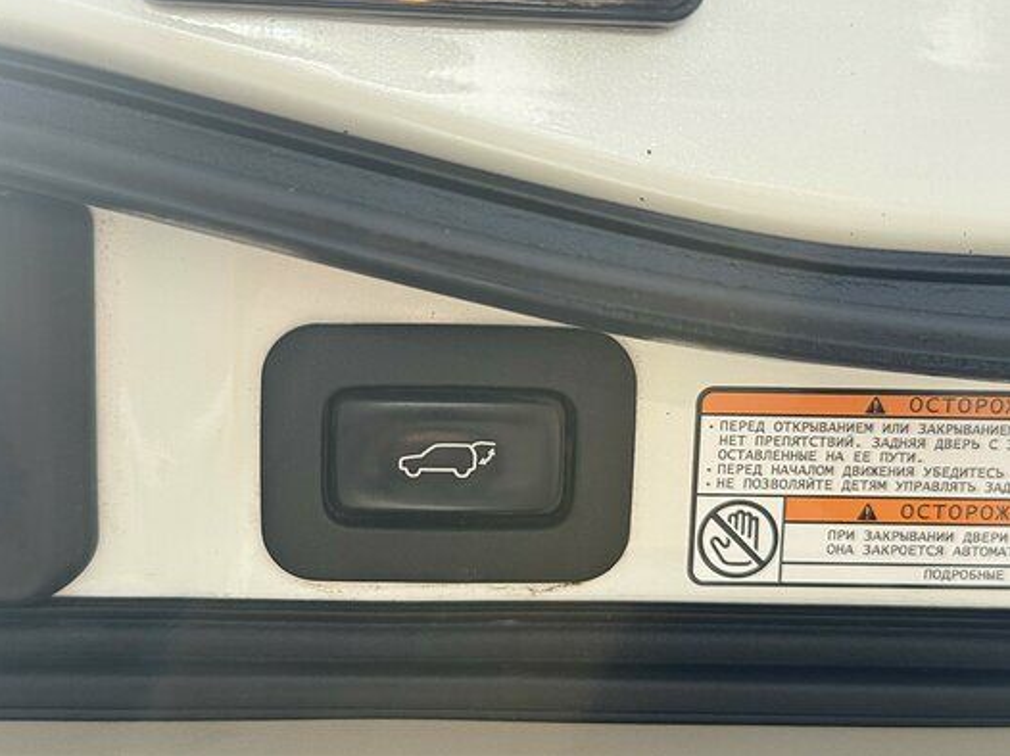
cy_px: 374
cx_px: 486
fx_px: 1458
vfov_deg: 29.1
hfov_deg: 38.2
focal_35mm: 50
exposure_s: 1/636
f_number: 1.78
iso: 64
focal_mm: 6.76
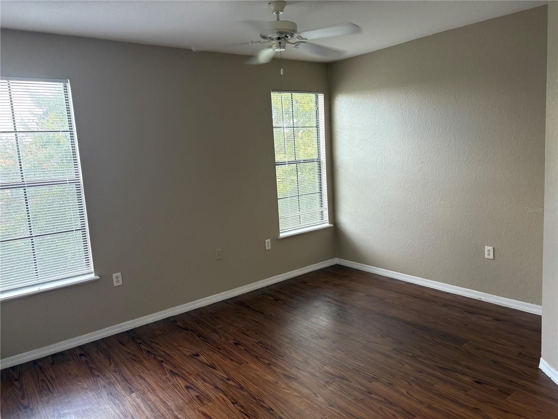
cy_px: 210
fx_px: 419
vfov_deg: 53.1
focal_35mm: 26
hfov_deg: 67.3
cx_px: 279
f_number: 1.6
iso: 100
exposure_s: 1/60
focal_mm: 5.96
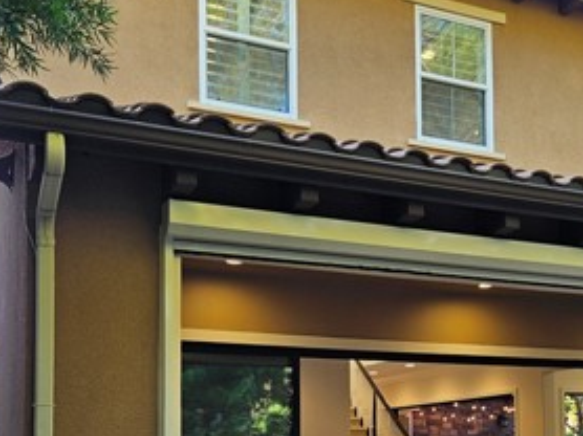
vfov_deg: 26.7
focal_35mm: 53
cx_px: 405
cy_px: 373
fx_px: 892
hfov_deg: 35.7
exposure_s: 1/120
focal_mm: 5.4
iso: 40
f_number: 1.8
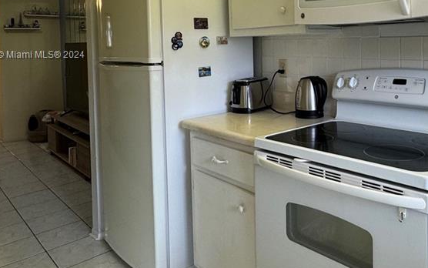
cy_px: 55
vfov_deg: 38.1
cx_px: 290
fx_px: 373
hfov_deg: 58.1
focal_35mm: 32
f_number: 2.2
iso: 160
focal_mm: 2.22
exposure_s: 1/120
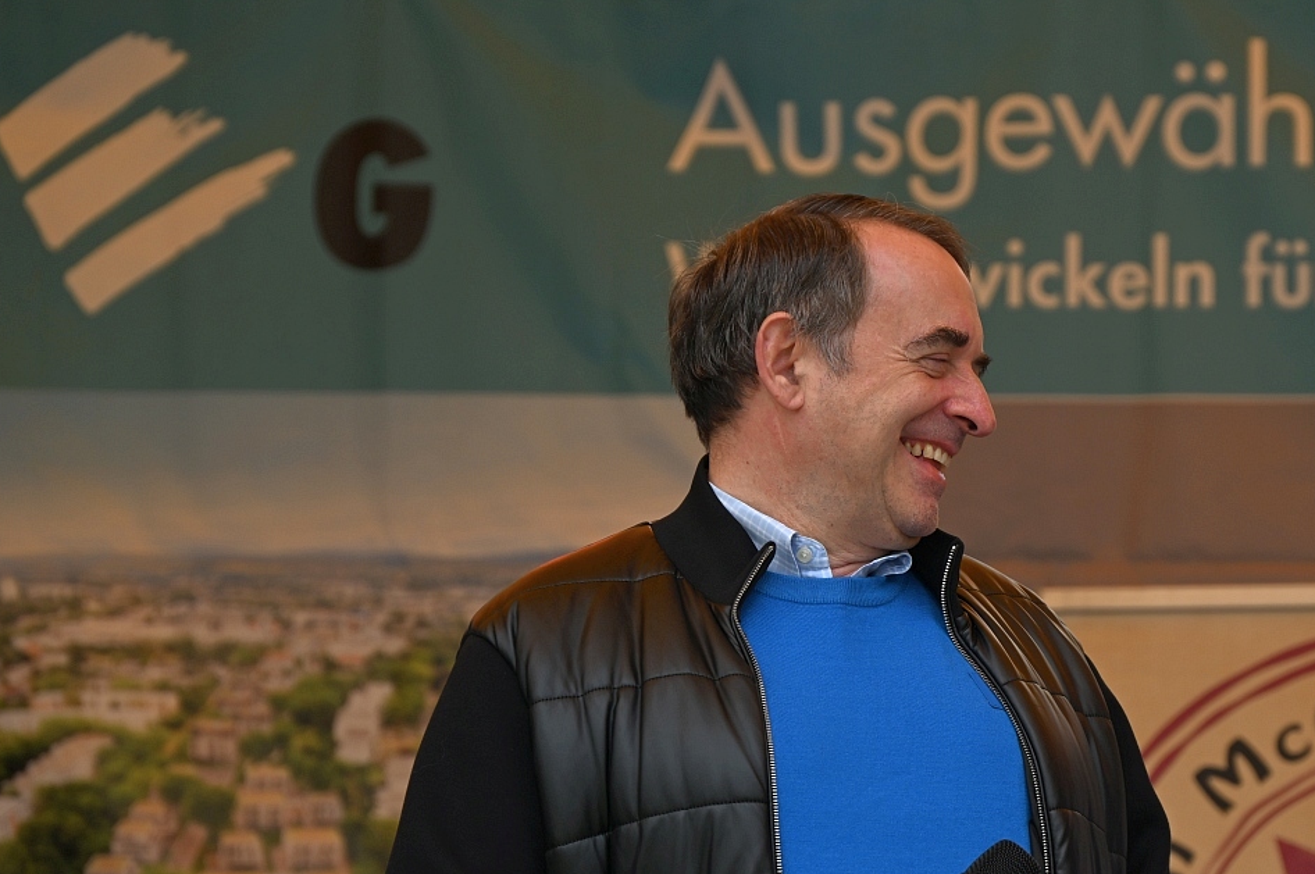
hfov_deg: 8.9
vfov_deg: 6.0
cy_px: 607
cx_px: 977
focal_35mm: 230
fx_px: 8394
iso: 100
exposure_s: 1/80
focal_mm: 145
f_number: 6.3
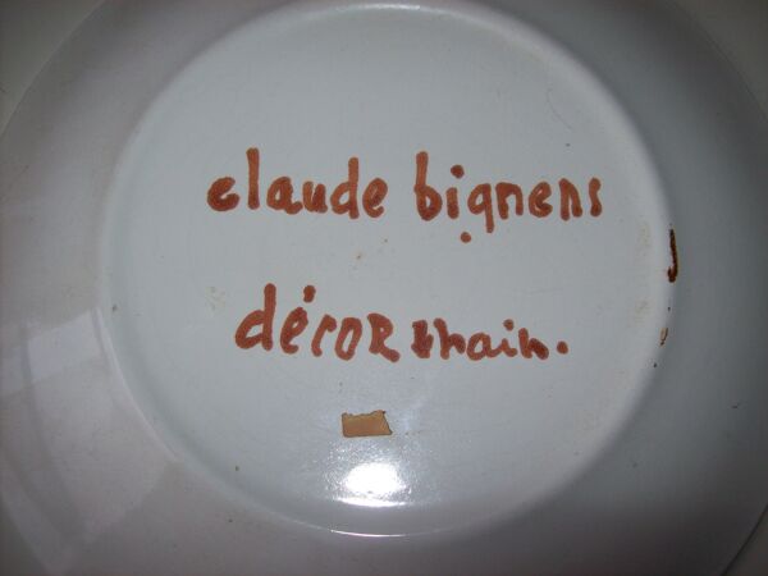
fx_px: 799
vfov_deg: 39.7
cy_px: 288
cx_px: 384
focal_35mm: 36
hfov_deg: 51.4
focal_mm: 6
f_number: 2.7
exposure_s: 1/64
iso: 80
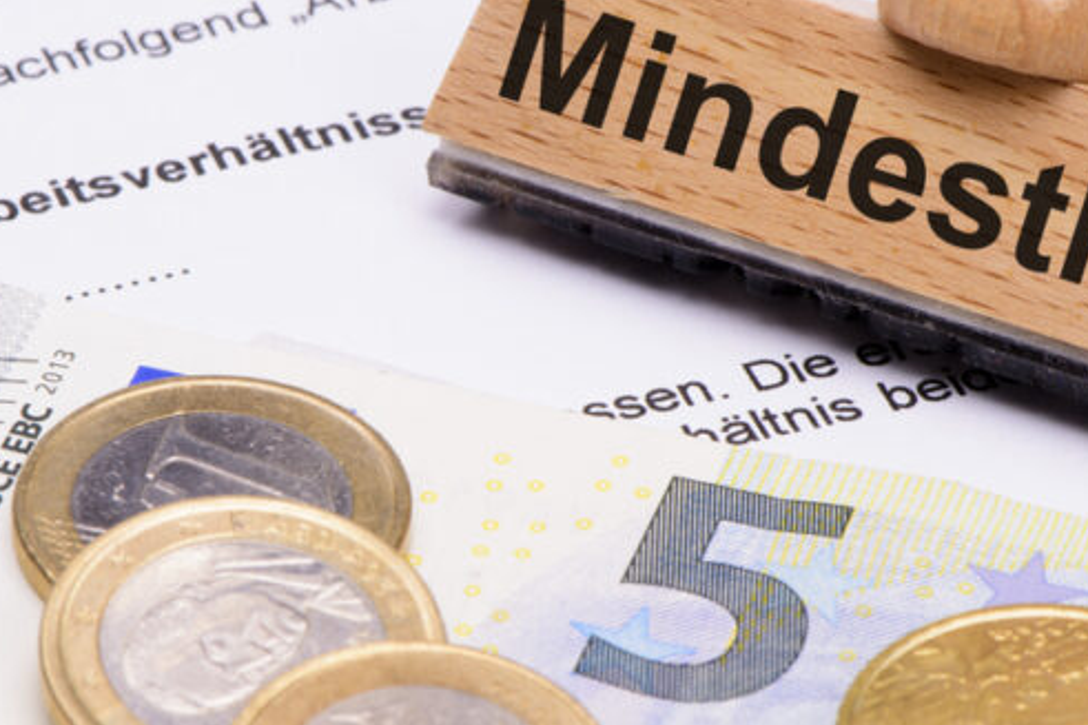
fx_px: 6616
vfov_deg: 6.3
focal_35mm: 219
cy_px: 365
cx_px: 481
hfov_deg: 9.4
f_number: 20
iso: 64
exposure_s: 1/80
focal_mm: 105
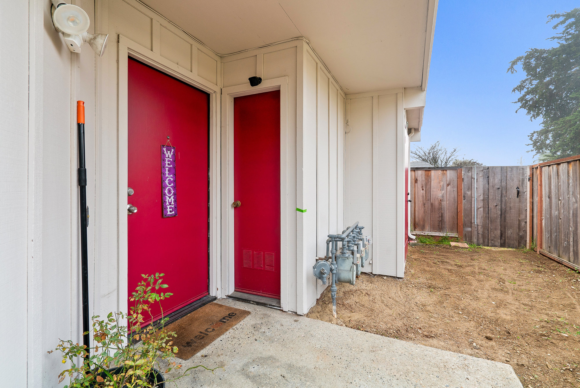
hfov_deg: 96.7
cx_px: 290
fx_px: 258
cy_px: 194
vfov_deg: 73.8
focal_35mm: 16
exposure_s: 1/40
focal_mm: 16
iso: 400
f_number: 9
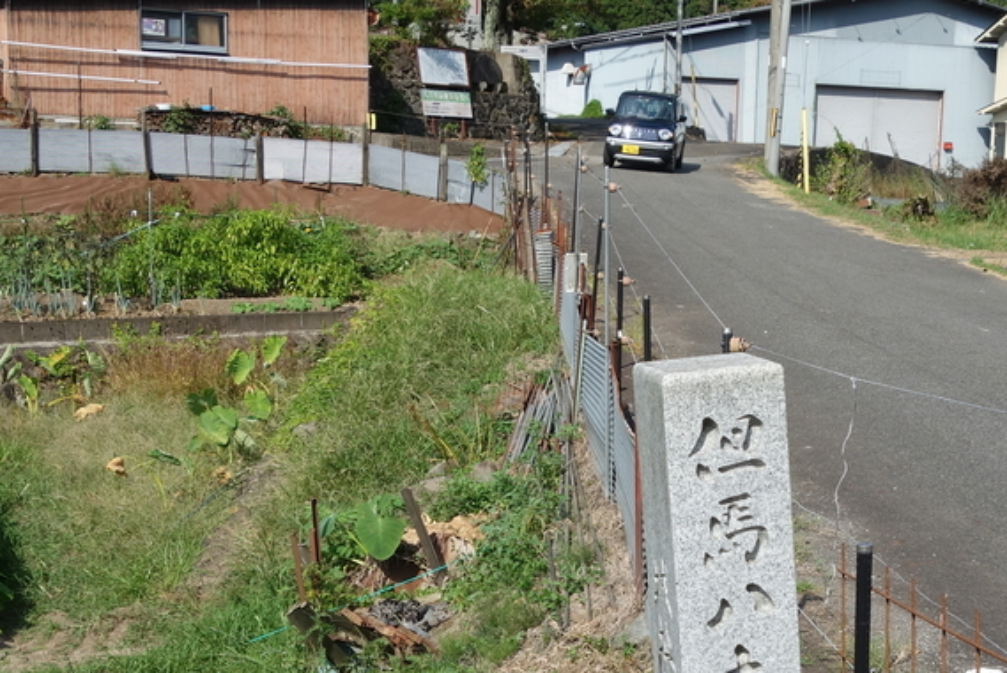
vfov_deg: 22.7
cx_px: 619
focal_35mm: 59
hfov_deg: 33.8
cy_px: 531
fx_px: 1651
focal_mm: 10.4
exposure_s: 1/500
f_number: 5.6
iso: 125
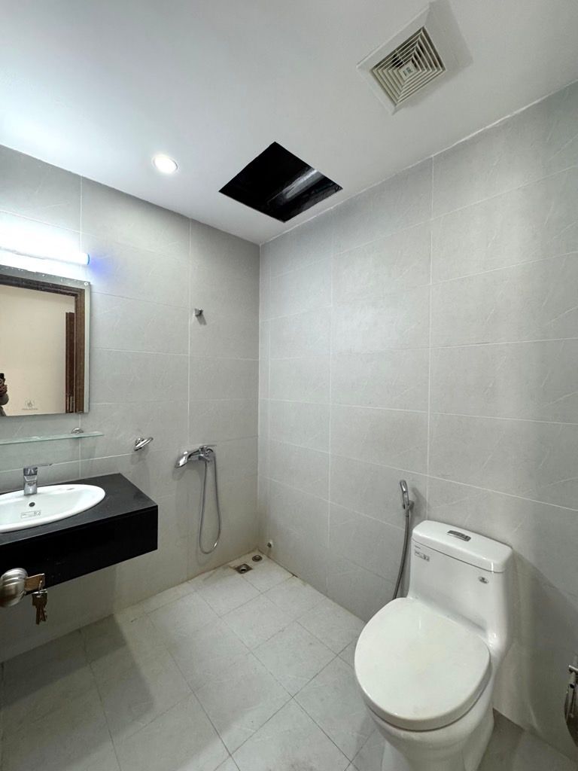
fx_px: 312
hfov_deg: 85.7
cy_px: 386
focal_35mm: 14
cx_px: 289
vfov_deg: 102.1
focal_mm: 2.22
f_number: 2.2
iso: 250
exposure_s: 1/100
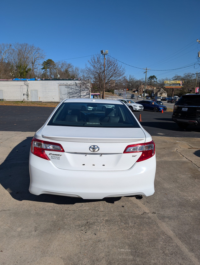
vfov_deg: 71.5
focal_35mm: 24
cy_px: 132
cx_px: 100
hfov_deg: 56.9
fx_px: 184
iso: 20
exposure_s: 1/2445
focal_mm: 6.9
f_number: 1.68
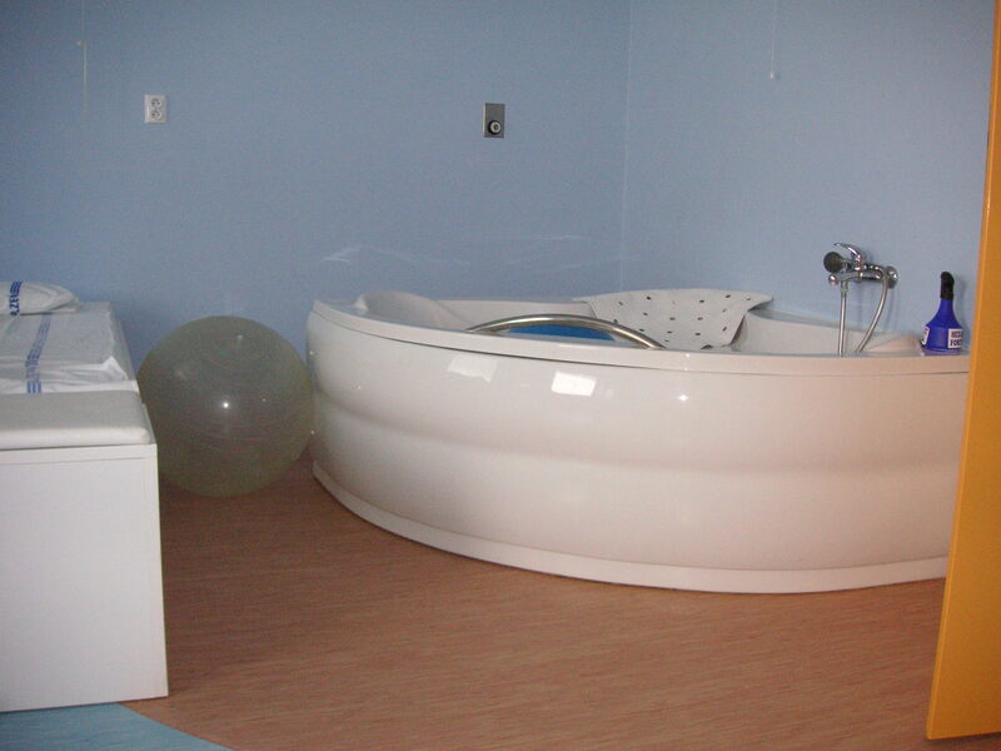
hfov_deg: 50.1
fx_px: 1070
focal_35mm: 37
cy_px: 376
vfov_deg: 38.7
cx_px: 500
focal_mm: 6.1
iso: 160
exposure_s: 1/45
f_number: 2.8
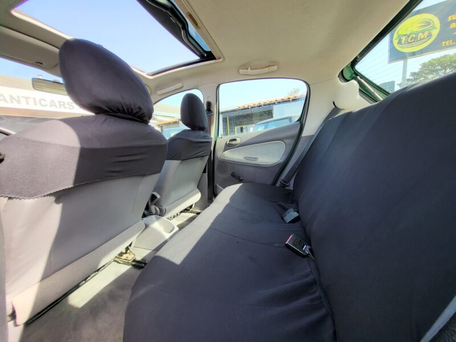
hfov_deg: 106.2
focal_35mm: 13
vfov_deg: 89.9
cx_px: 228
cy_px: 171
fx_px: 171
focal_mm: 1.74
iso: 40
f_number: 2.2
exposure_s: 1/100
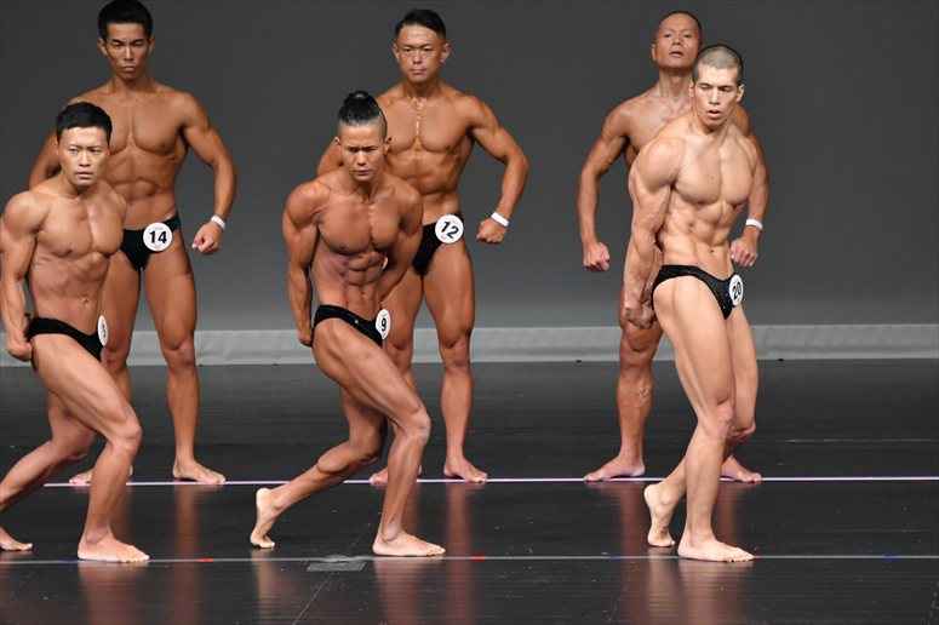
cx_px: 470
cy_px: 312
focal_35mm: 315
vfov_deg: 4.4
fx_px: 8212
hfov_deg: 6.5
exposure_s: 1/400
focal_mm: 210
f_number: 5.6
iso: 4000
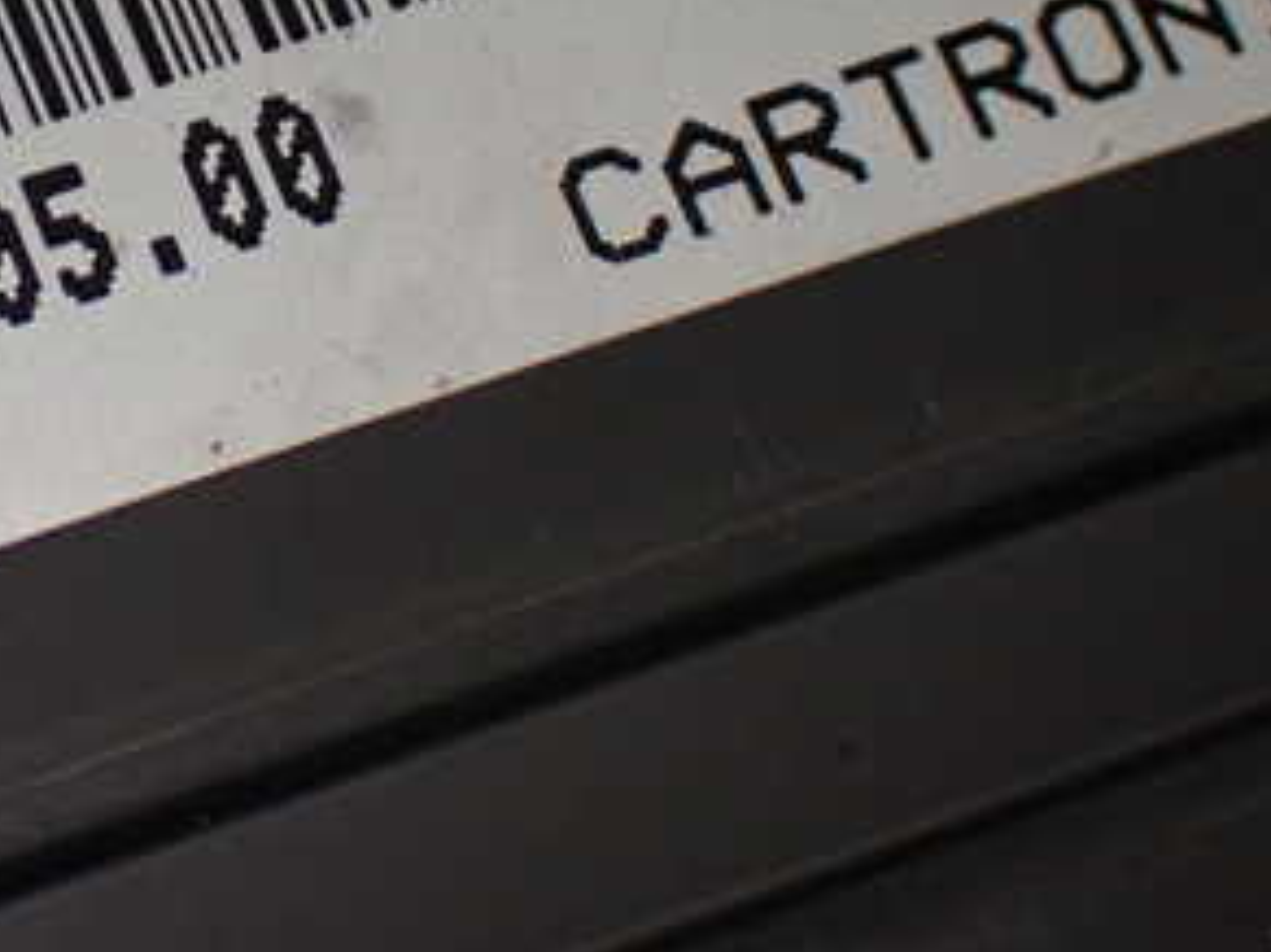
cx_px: 157
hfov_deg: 15.3
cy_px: 127
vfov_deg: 11.5
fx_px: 4698
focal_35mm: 128
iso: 500
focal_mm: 11.09
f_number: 3.6
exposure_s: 1/250
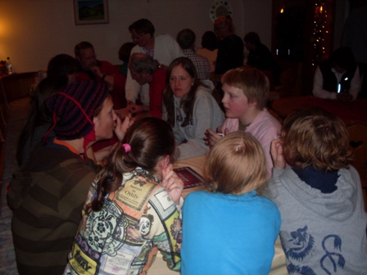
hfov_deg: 49.0
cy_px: 138
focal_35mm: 38
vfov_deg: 37.7
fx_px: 403
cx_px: 184
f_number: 2.8
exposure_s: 1/45
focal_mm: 6.3
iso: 100
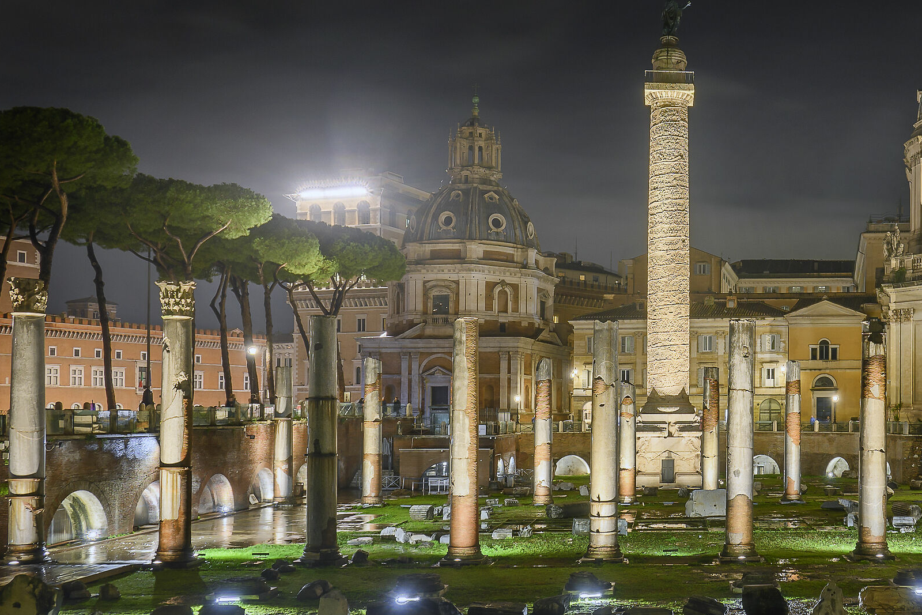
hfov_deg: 51.5
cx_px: 660
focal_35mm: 36
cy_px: 235
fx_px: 922
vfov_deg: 36.7
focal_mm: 16
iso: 100
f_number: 6.3
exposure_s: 1/2
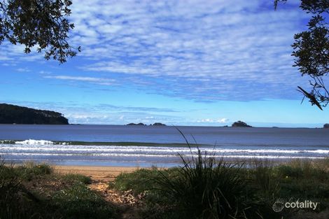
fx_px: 384
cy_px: 110
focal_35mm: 42
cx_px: 164
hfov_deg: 46.4
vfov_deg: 31.9
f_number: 11
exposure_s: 1/320
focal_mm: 28
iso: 100
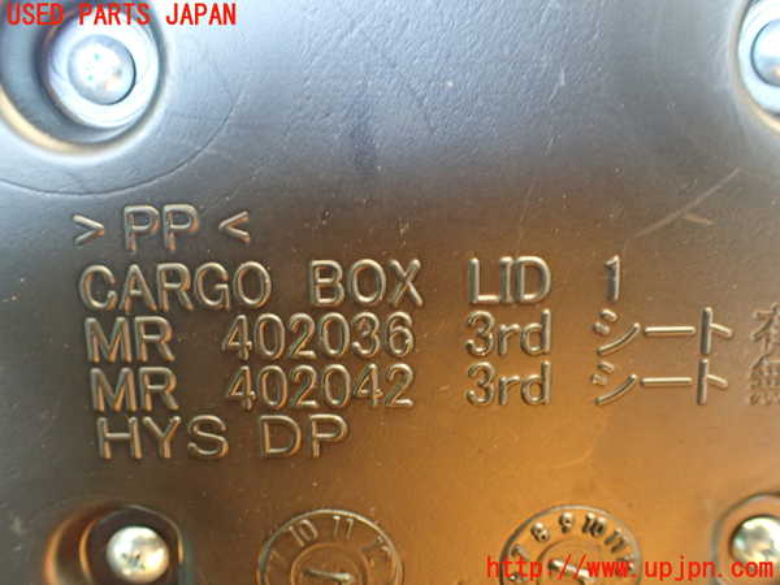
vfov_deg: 46.8
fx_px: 676
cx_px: 390
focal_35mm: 30
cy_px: 292
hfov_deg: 60.0
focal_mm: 5.4
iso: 800
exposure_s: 1/30
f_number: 2.3
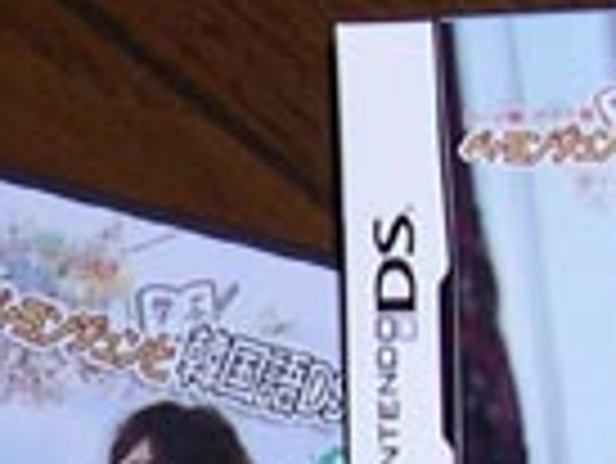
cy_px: 851
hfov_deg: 11.2
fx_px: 3153
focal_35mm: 177
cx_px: 319
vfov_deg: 8.1
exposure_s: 1/60
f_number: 2.8
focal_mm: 8
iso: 100
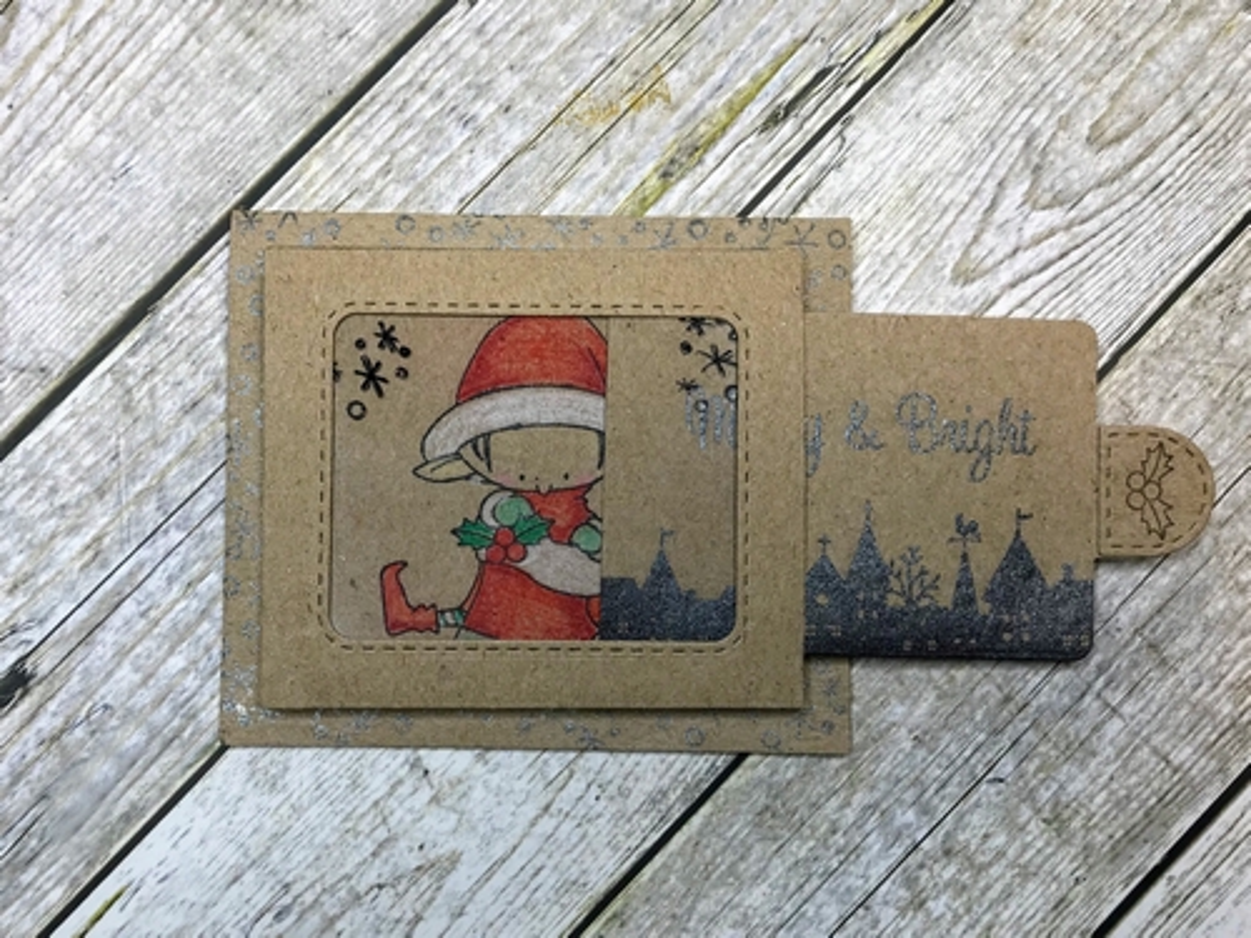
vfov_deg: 49.7
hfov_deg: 63.4
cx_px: 626
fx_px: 1012
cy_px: 469
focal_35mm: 28
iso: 20
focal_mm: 3.99
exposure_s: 1/341
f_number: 1.8
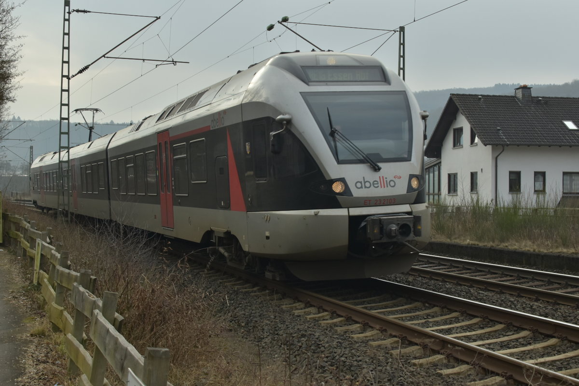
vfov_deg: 25.8
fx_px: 844
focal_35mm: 52
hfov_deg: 37.9
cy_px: 193
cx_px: 290
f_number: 8
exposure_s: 1/640
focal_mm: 35
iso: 250
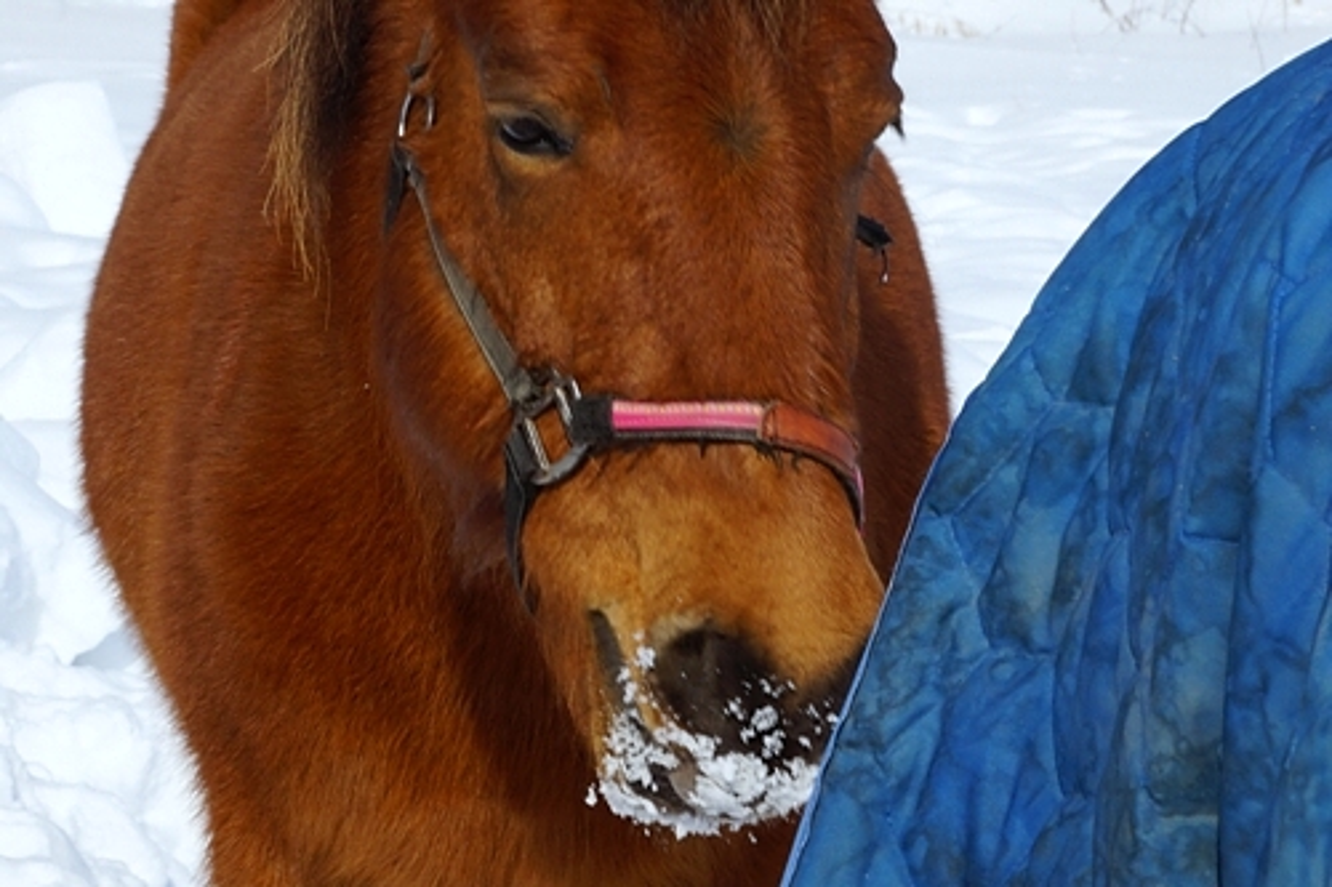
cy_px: 444
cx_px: 666
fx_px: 2774
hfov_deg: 27.0
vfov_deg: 18.2
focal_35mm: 75
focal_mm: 50
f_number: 13
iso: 100
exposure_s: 1/200
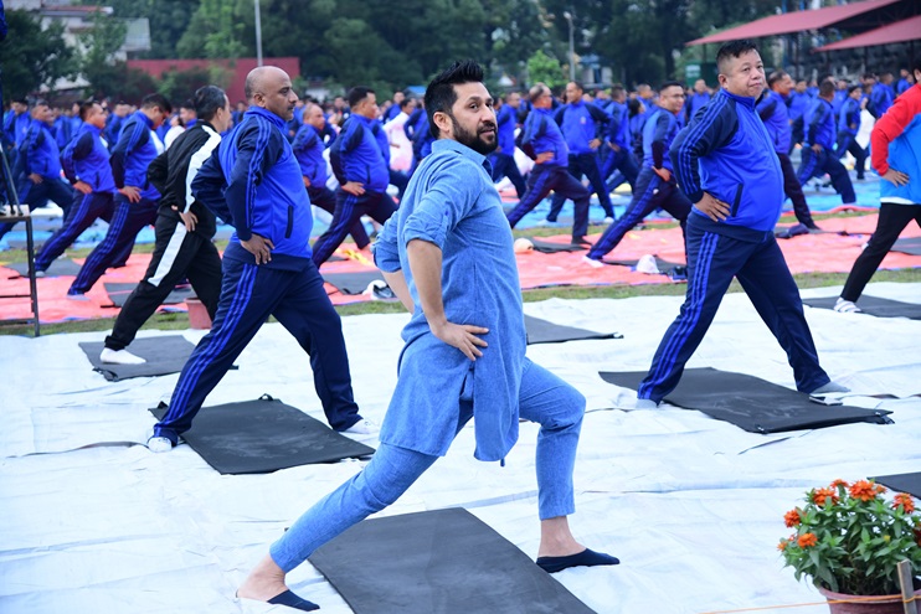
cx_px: 460
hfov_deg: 26.0
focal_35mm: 78
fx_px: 1996
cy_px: 307
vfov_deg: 17.5
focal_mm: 78
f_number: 4.5
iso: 1250
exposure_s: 1/500
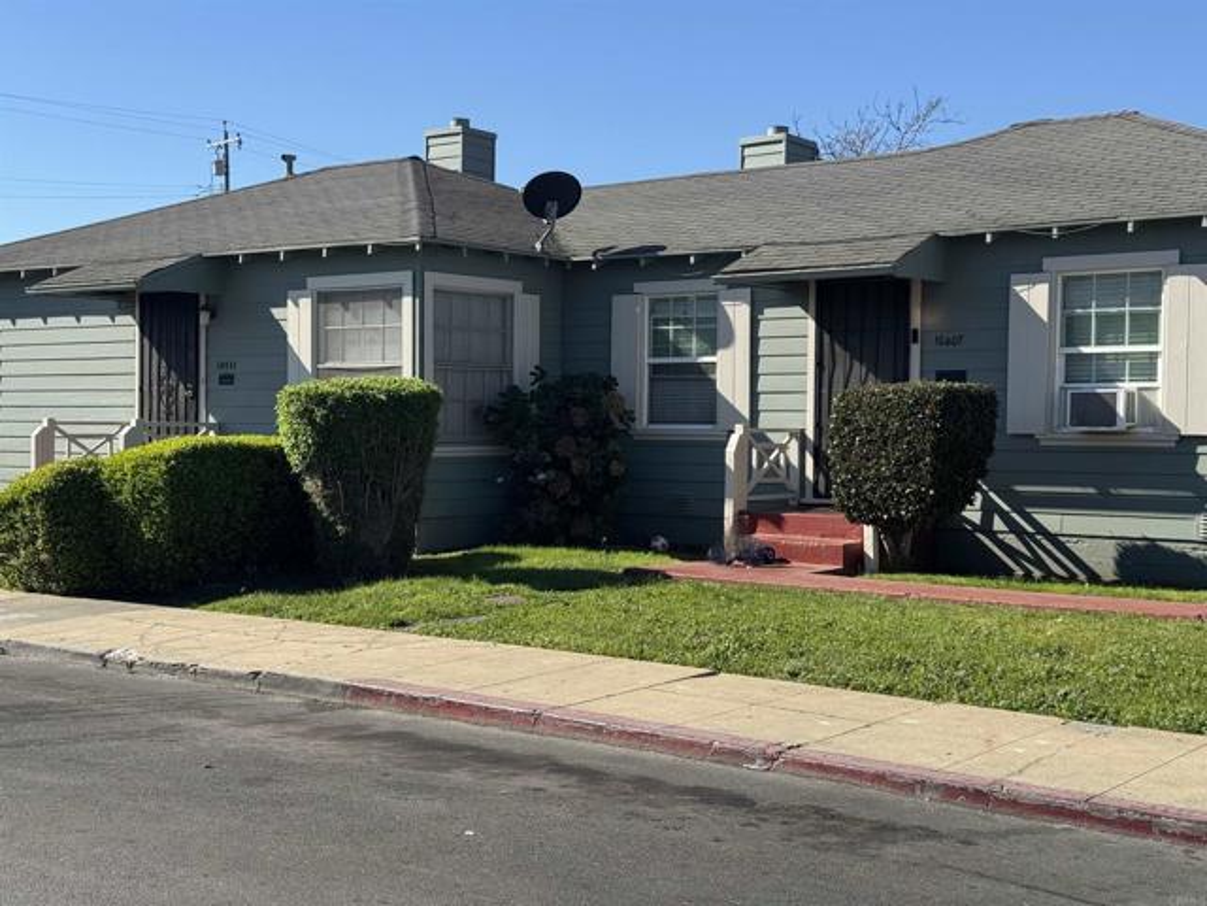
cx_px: 604
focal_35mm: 48
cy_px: 453
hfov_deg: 39.7
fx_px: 1674
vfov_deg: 30.3
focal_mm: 6.76
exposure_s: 1/3425
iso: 64
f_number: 1.78
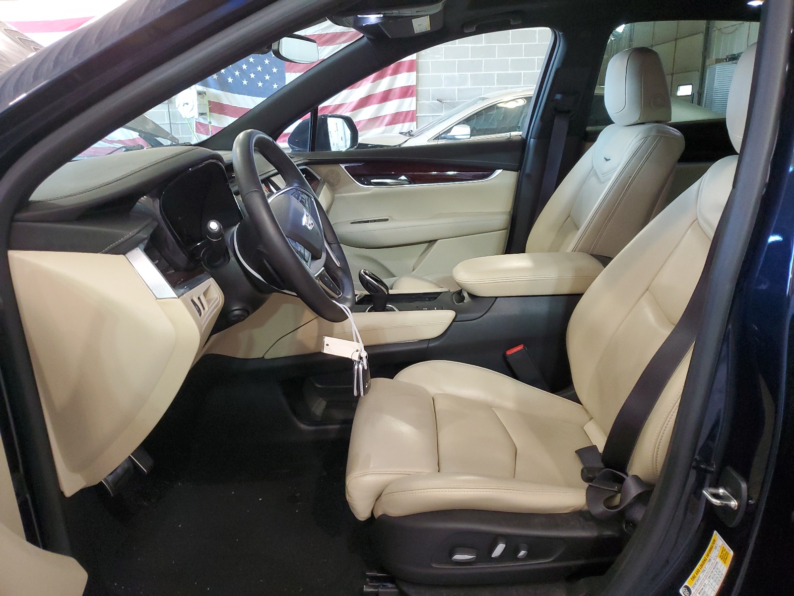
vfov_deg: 53.1
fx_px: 596
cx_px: 397
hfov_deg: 67.3
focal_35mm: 26
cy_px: 298
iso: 296
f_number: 1.5
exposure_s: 1/60.2
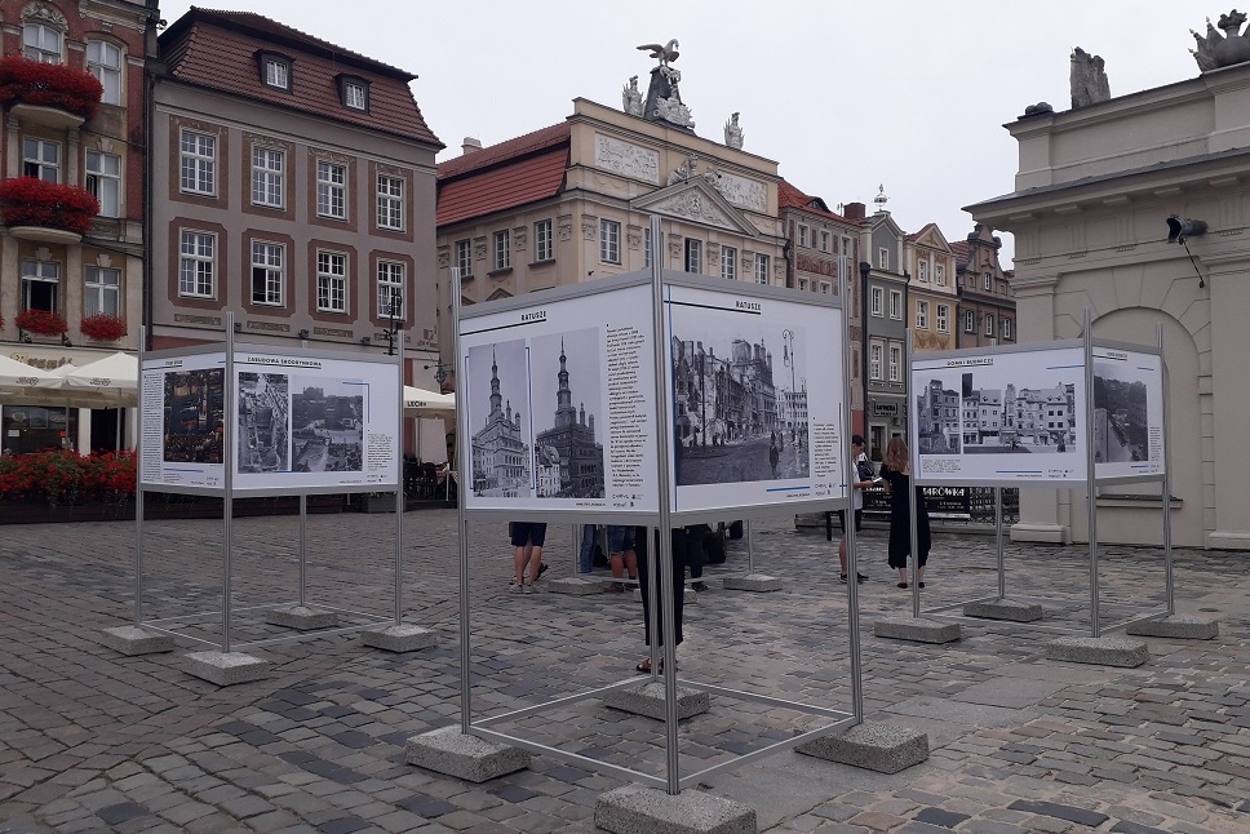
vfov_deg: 45.0
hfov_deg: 63.6
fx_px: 1007
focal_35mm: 29
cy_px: 425
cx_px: 639
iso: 40
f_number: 1.9
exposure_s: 1/1639
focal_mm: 3.6
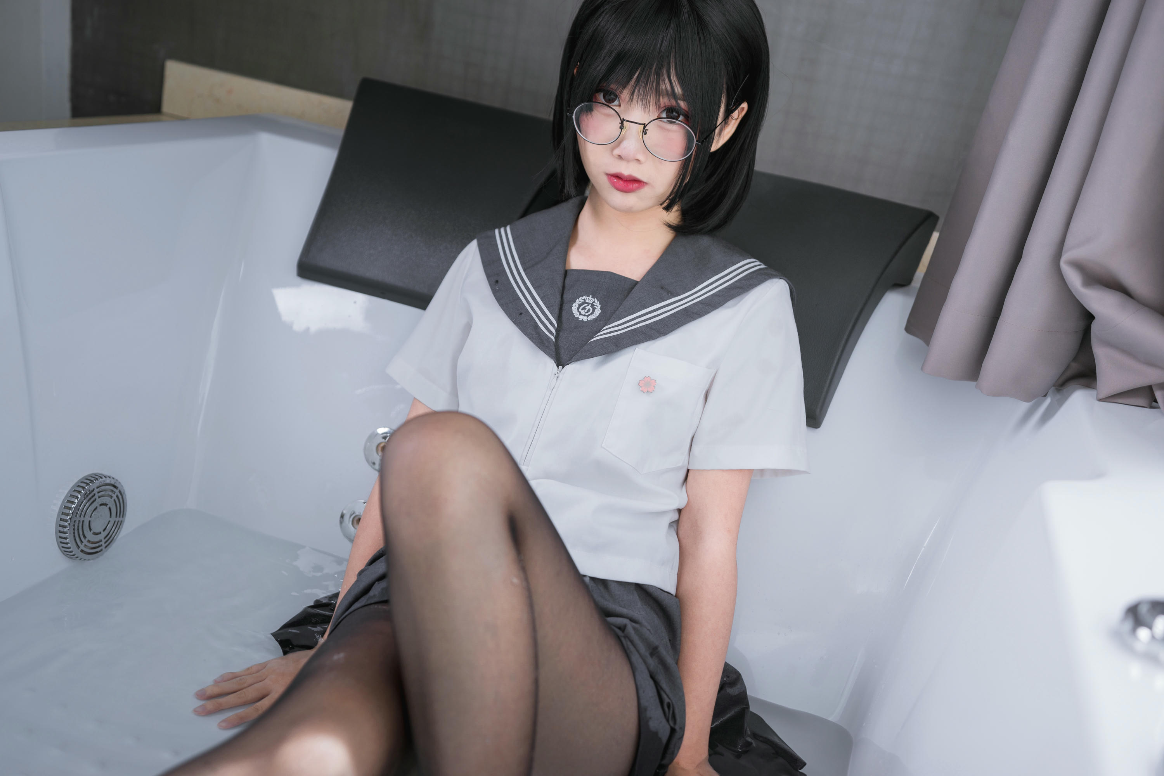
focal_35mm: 35
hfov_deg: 54.4
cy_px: 388
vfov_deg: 37.9
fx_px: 1132
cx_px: 582
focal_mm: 35
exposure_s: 1/60
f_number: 2.8
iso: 100
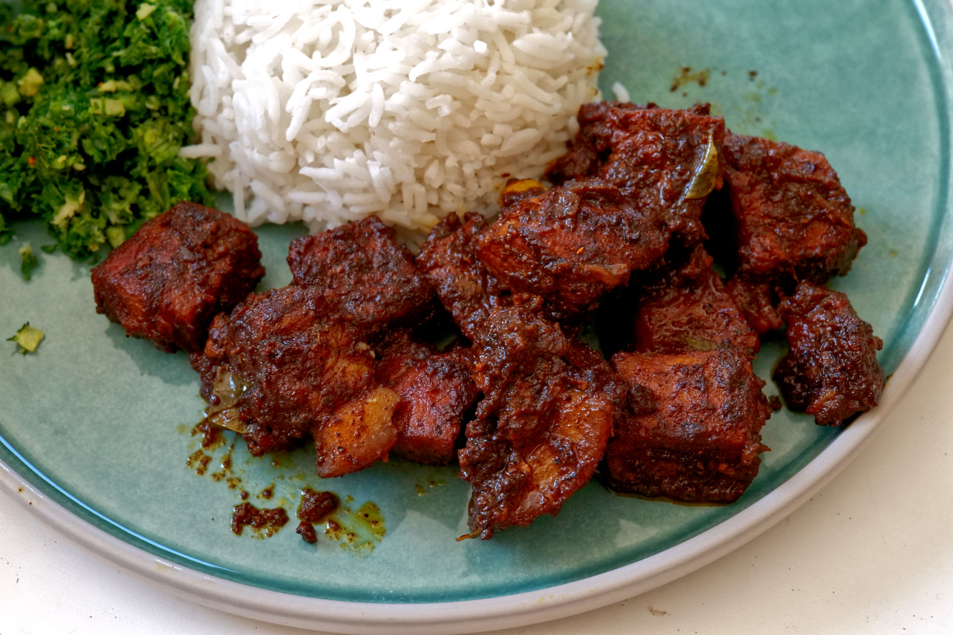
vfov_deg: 22.6
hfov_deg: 33.4
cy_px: 318
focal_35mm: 60
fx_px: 1588
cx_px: 476
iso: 4000
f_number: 9
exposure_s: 1/80
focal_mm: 60
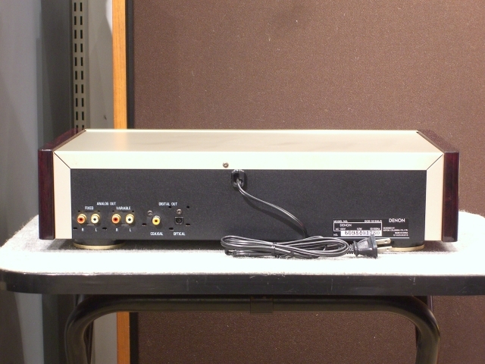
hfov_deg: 20.7
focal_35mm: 95
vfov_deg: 15.6
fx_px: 1331
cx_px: 242
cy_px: 182
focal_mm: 19.7
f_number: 4.8
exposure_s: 1/3.33
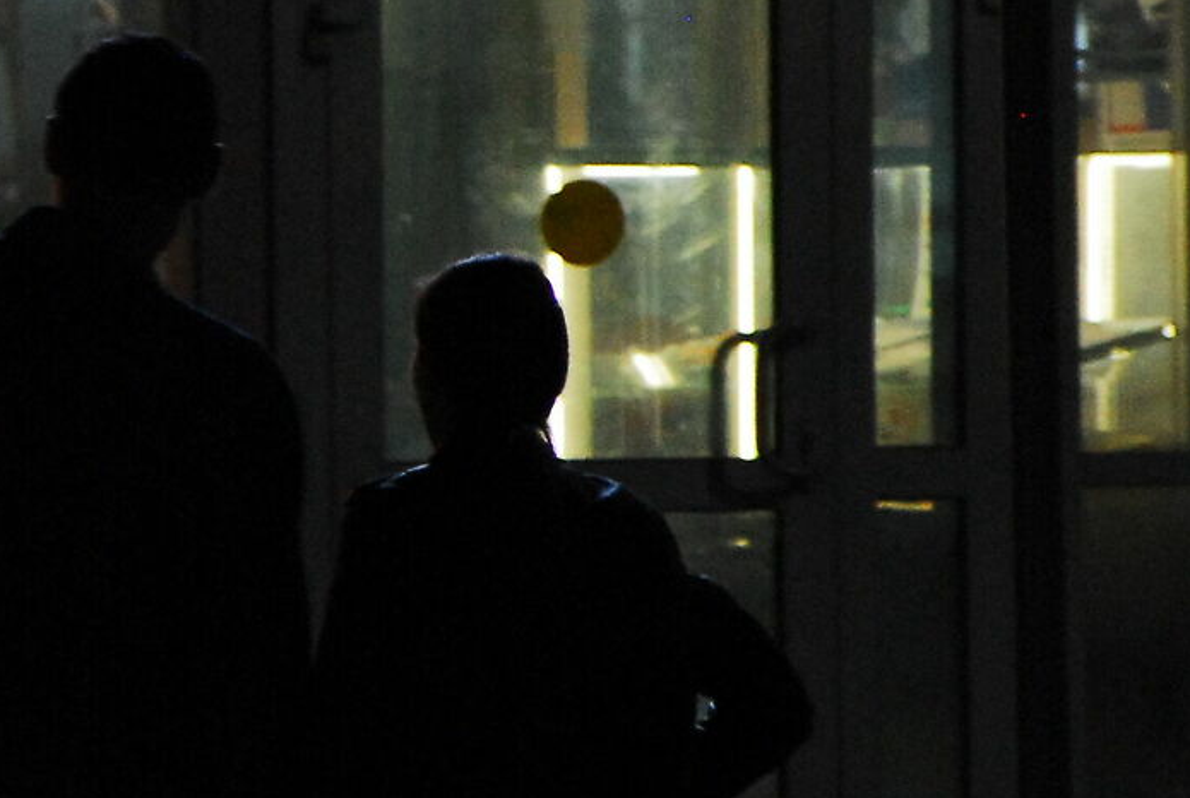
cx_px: -844
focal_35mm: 932
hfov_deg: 2.2
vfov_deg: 1.5
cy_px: 455
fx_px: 30860
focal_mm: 180
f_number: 5
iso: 1000
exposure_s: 1/20
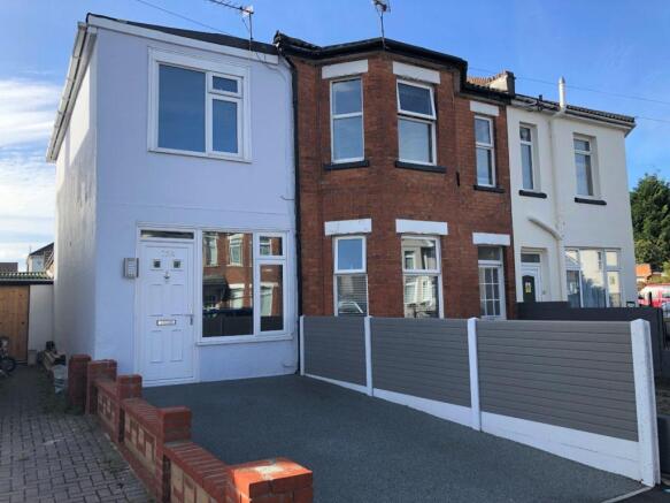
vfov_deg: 49.7
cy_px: 252
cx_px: 335
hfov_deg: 63.5
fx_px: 542
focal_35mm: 28
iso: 20
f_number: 1.8
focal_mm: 3.99
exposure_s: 1/727
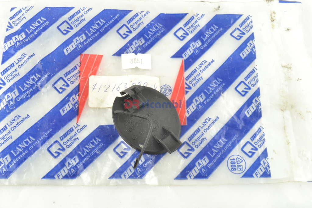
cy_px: 104
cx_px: 156
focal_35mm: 39
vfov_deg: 34.2
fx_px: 338
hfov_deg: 49.5
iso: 200
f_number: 16
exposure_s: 1/10
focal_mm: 26
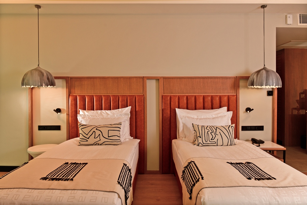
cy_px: 102
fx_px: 205
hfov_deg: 73.7
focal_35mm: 24
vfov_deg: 53.1
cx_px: 154
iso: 160
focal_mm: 24
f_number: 6.3
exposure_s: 1/60
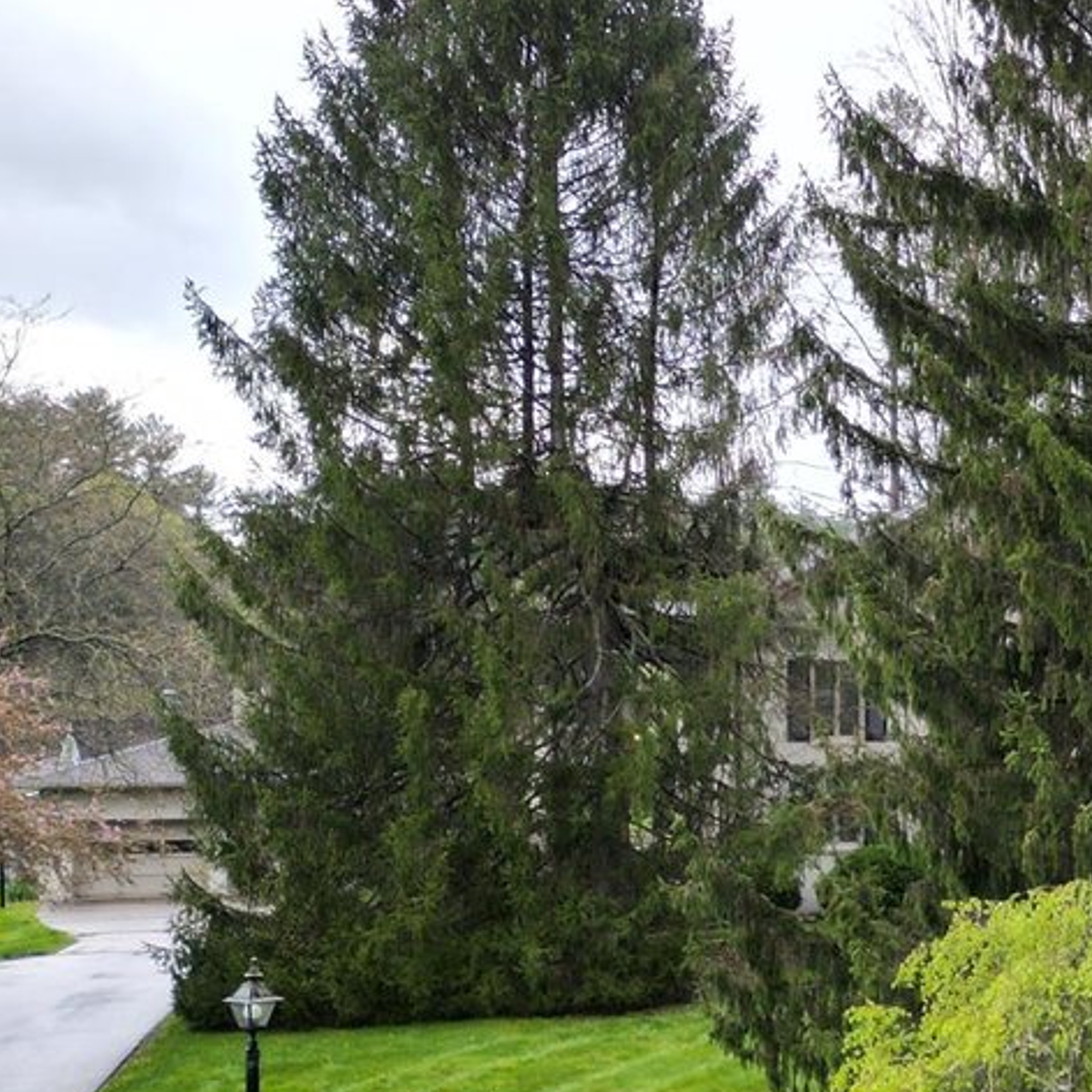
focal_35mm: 68
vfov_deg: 25.3
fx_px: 2427
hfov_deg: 21.3
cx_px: 1639
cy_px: 698
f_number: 1.7
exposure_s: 1/640
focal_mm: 6.72
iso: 110
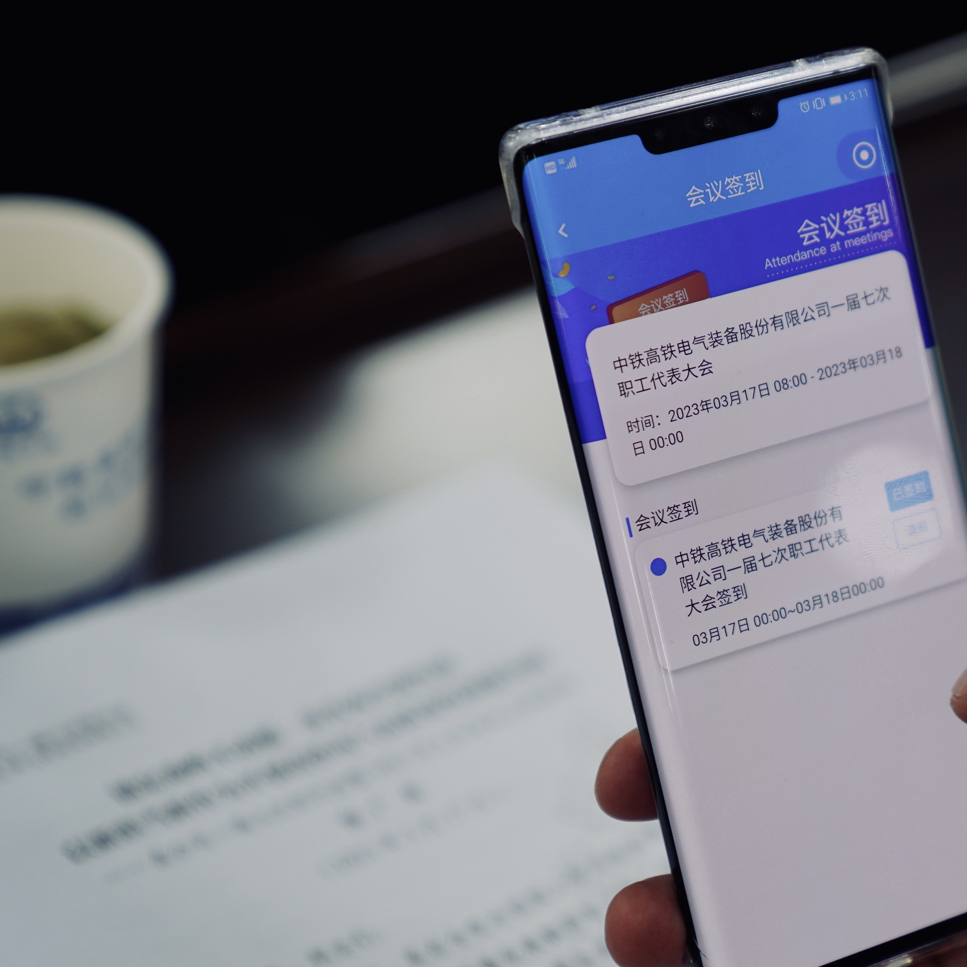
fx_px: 3382
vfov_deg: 16.3
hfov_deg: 16.1
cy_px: 554
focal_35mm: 107
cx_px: 814
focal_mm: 70
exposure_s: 1/250
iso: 320
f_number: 2.8
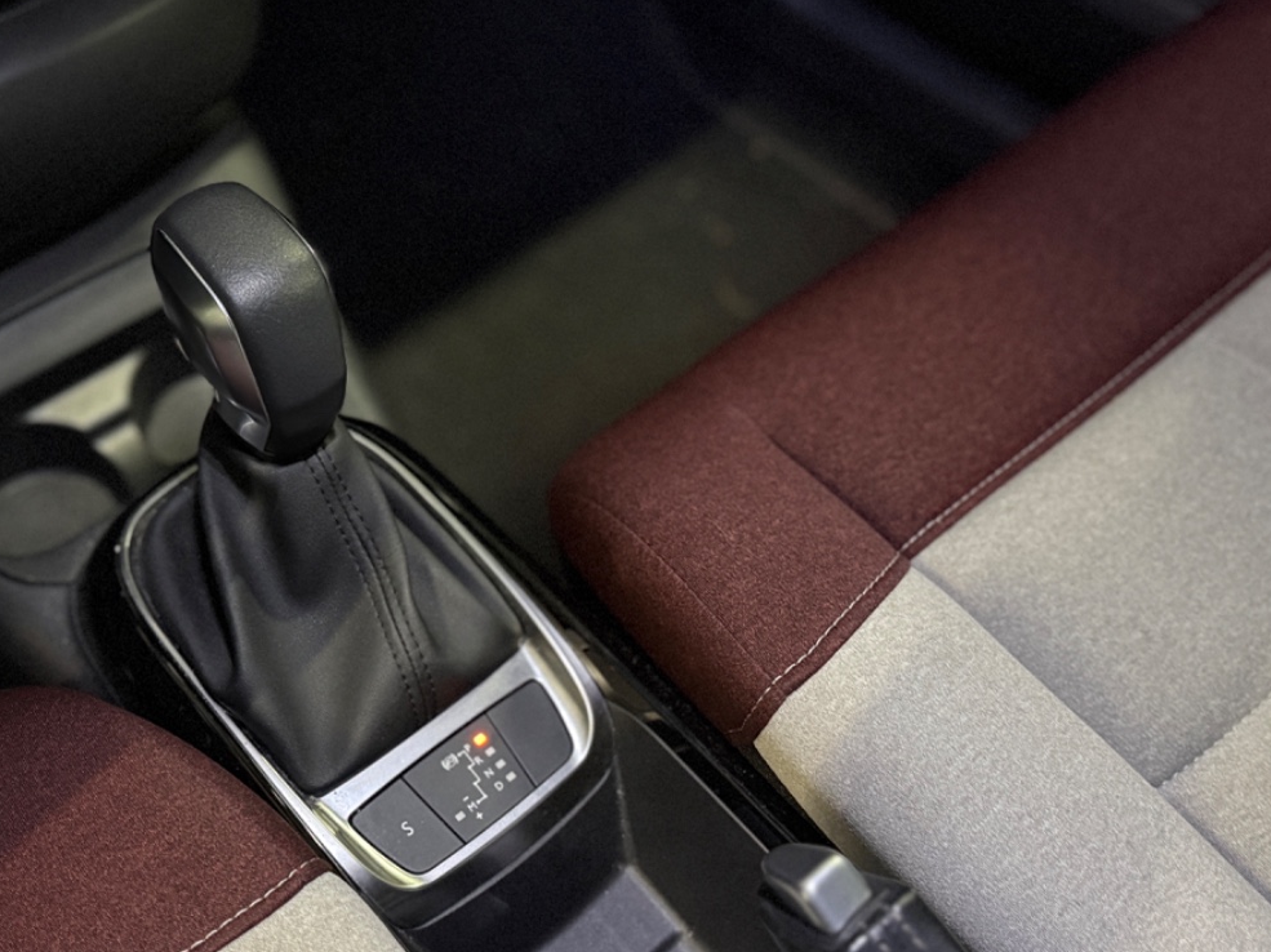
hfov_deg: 46.6
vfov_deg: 36.8
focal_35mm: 39
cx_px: 360
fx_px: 1431
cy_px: 490
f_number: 1.78
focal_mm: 6.76
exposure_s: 1/25
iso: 1000
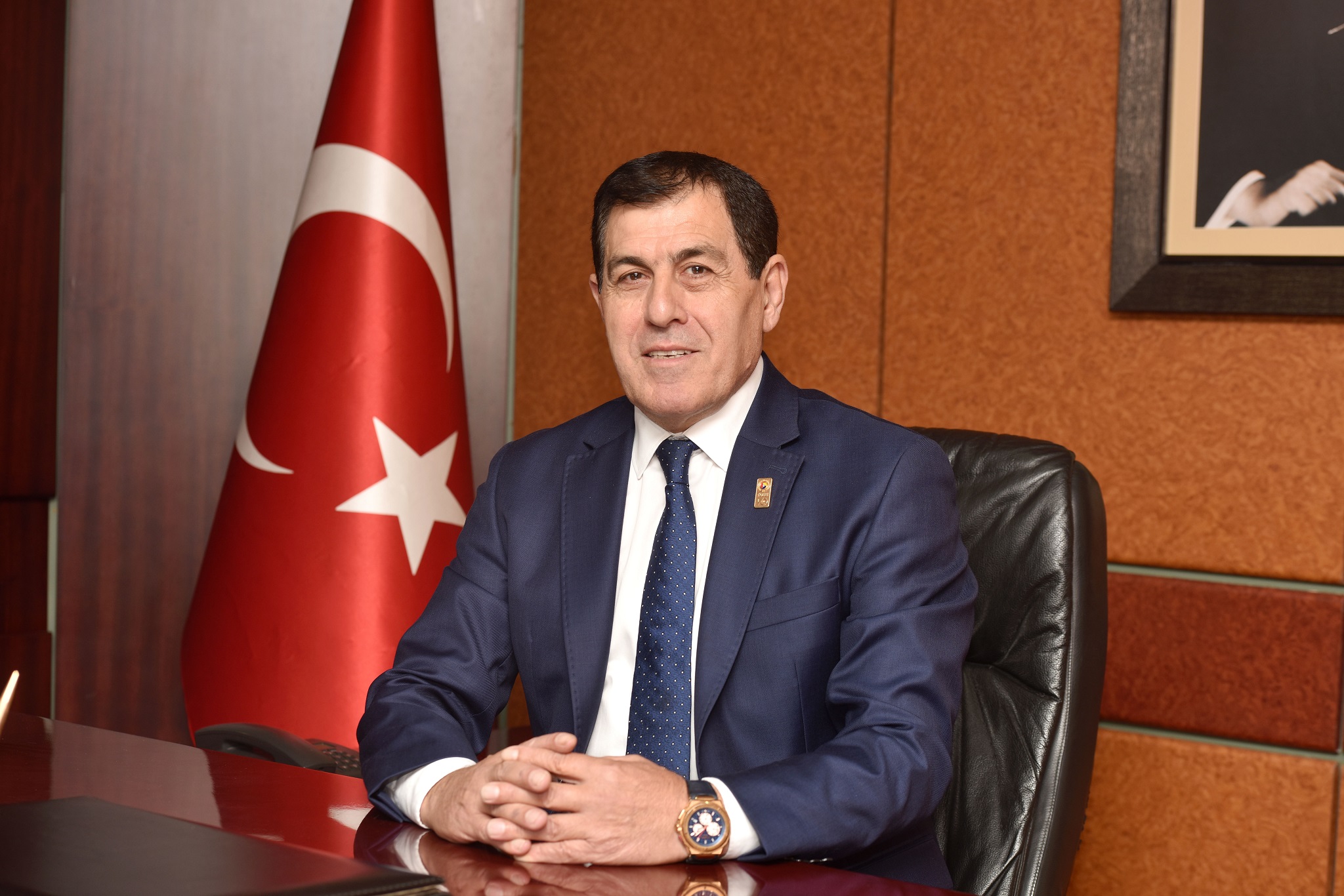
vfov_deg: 19.5
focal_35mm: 70
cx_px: 672
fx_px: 2614
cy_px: 448
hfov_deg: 28.8
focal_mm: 70
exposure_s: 1/60
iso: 200
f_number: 5
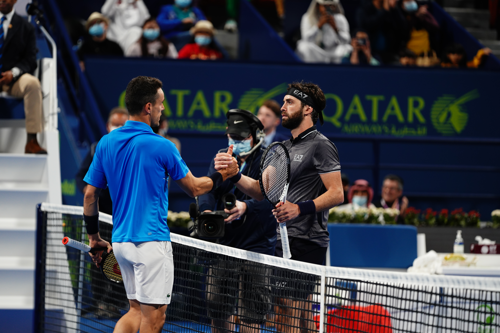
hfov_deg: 10.5
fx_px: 2708
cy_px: 166
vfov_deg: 7.0
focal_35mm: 195
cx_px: 250
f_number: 2.8
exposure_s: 1/400
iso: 640
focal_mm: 195
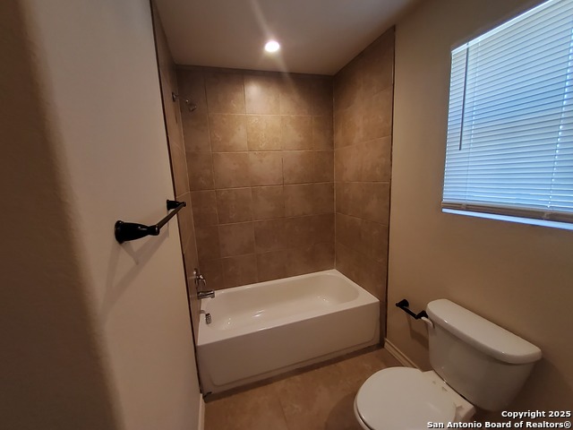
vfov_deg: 89.9
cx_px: 286
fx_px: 215
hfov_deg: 106.2
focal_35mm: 13
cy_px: 215
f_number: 2.2
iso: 200
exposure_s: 1/60
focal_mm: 1.13
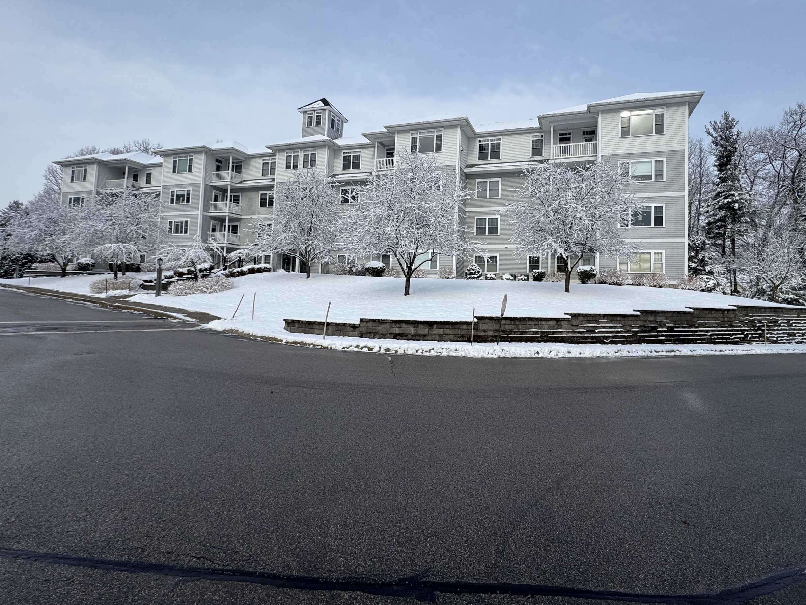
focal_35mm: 18
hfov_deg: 87.6
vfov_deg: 71.4
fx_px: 419
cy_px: 274
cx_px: 434
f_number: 2.2
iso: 50
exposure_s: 1/1927
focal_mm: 2.22
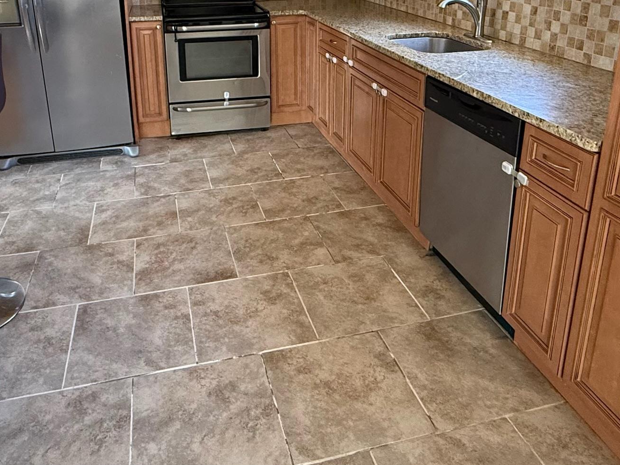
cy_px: 106
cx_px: 281
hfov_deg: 76.2
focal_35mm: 22
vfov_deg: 57.4
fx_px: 394
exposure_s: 1/60
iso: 500
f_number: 2.2
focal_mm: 2.22
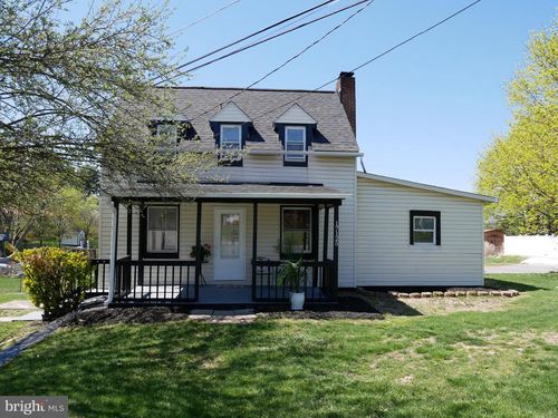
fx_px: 387
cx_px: 279
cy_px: 209
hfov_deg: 71.6
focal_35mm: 24
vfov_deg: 56.8
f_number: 6.3
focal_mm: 12
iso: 200
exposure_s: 1/320
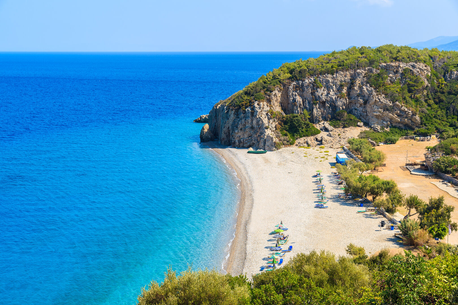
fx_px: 662
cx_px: 229
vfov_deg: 26.0
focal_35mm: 52
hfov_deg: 38.2
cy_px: 152
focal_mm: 52
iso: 100
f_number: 8
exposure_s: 1/200
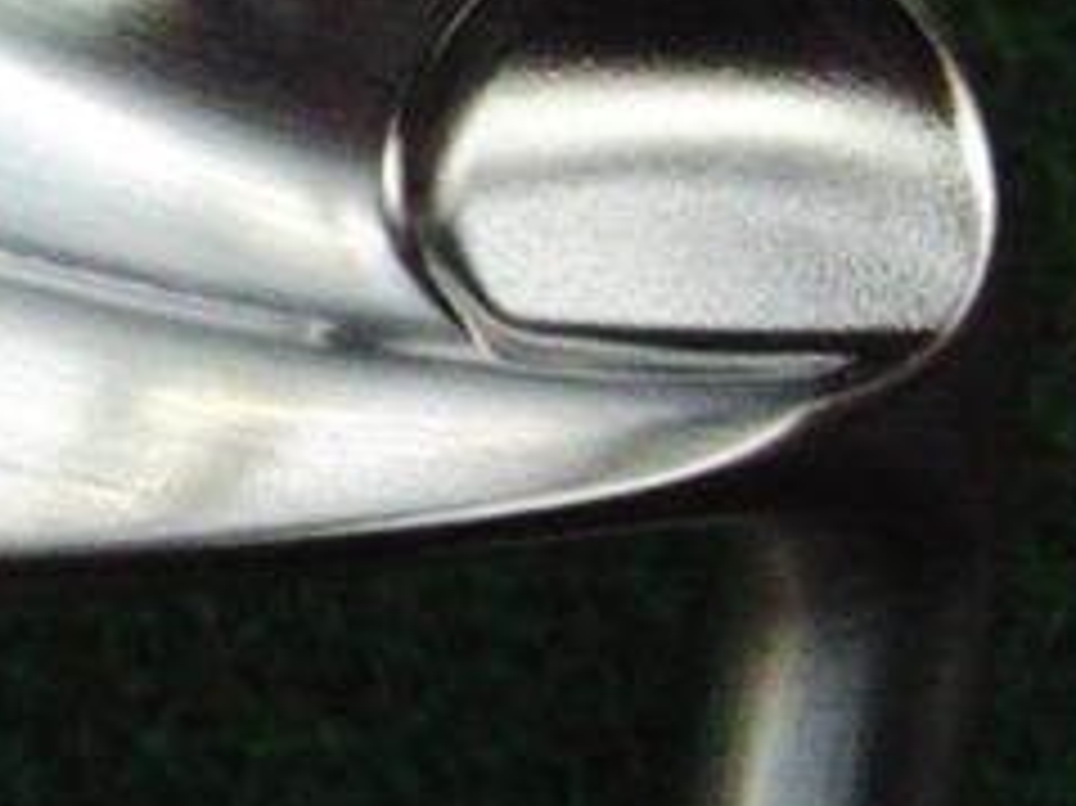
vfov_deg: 14.6
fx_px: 3076
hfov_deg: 18.7
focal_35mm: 99
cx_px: -230
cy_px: -36
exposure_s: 1/800
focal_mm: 6.42
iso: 3200
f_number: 3.6
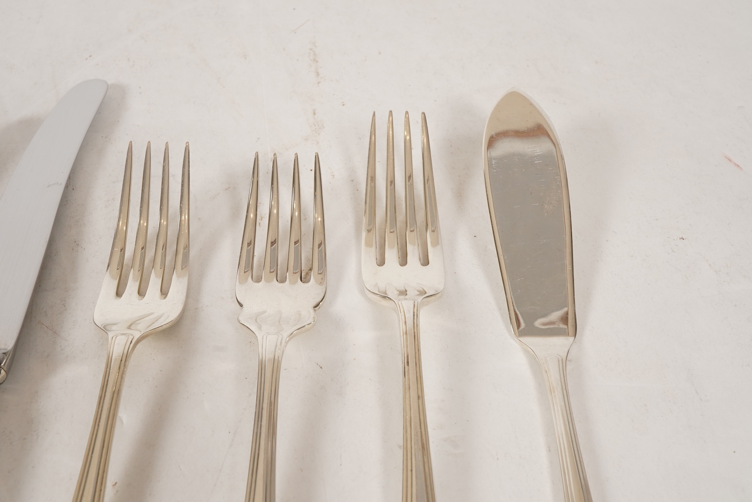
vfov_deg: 29.9
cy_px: 251
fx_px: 940
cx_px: 376
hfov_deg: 43.6
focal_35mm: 45
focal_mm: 30
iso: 400
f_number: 22
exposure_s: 1/125
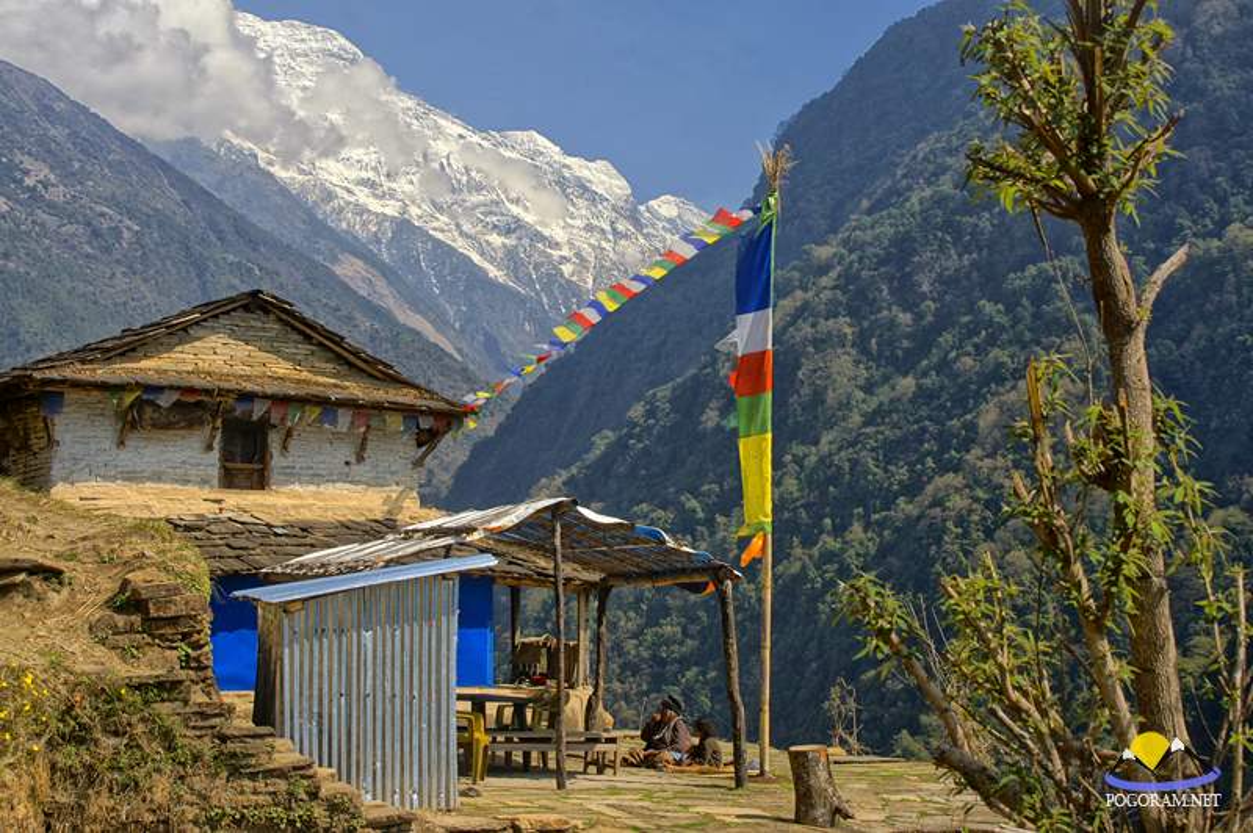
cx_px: 626
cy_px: 416
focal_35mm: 52
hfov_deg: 37.9
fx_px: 1826
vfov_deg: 25.7
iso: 100
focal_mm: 35
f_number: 8
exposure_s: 1/100
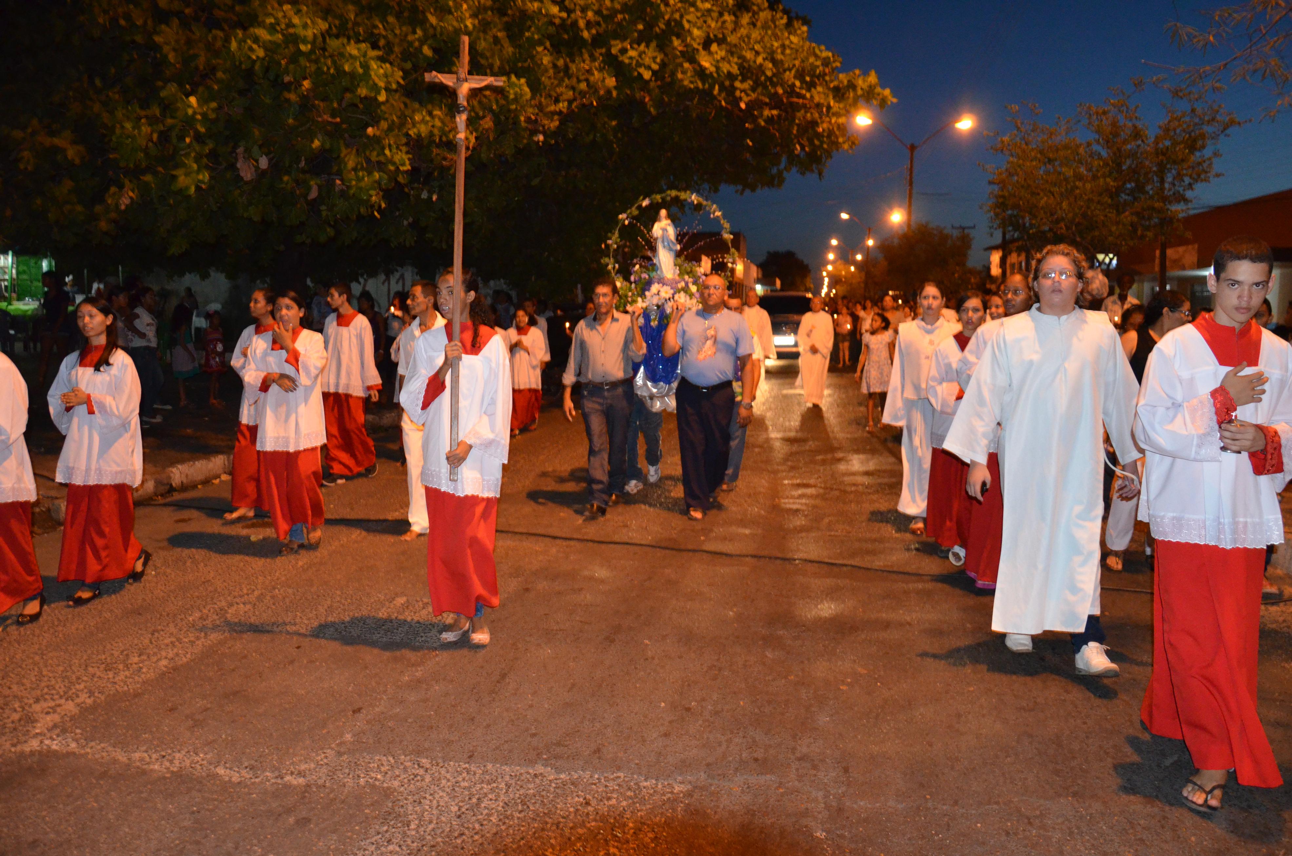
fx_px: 967
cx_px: 646
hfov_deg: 67.5
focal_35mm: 27
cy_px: 428
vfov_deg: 47.7
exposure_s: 1/60
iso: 2800
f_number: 3.5
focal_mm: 18
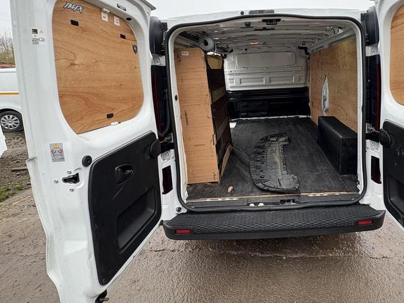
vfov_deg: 65.0
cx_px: 269
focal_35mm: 20
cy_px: 113
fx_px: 233
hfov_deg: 79.1
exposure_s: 1/99
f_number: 2.2
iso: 200
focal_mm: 2.22
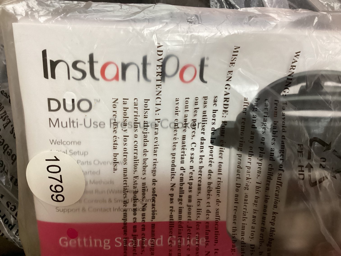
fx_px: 305
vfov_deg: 45.4
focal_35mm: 31
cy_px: 128
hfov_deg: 58.3
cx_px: 170
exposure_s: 1/60
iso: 320
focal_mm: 3.3
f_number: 2.4
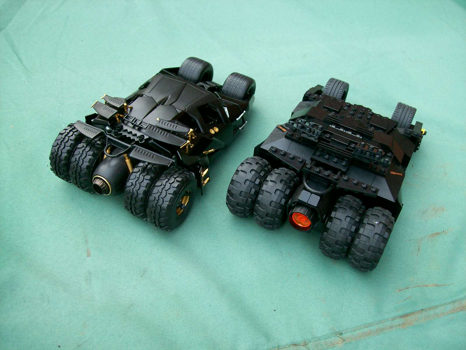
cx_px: 233
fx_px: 485
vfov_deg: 39.7
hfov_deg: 51.4
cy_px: 175
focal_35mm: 36
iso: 80
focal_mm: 6
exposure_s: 1/81.6
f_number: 2.7
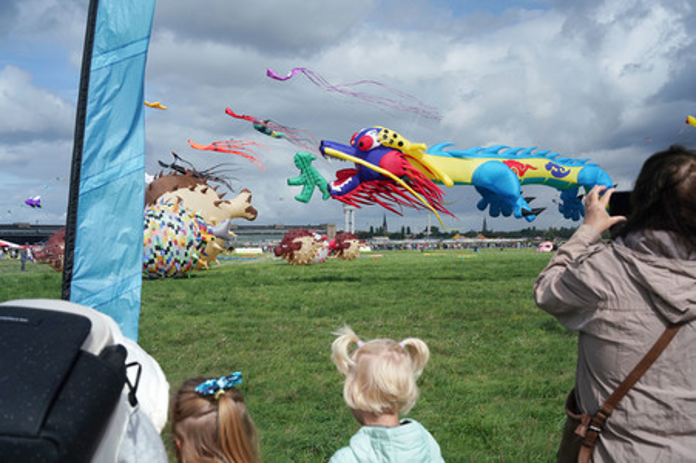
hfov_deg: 49.6
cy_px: 232
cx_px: 348
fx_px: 753
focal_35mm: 39
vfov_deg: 34.2
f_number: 8
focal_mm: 39
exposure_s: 1/1250
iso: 640
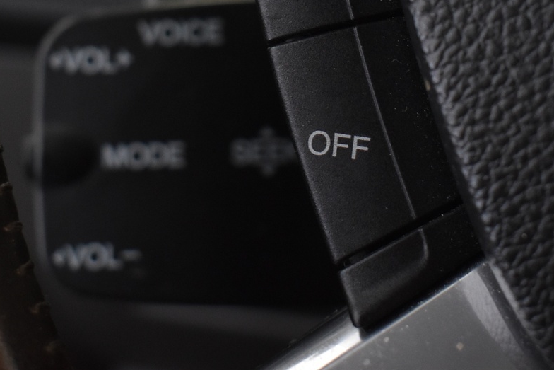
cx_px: 299
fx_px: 1431
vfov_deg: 14.5
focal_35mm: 93
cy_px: 26
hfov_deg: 21.9
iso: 1250
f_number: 5
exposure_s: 1/15
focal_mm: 30
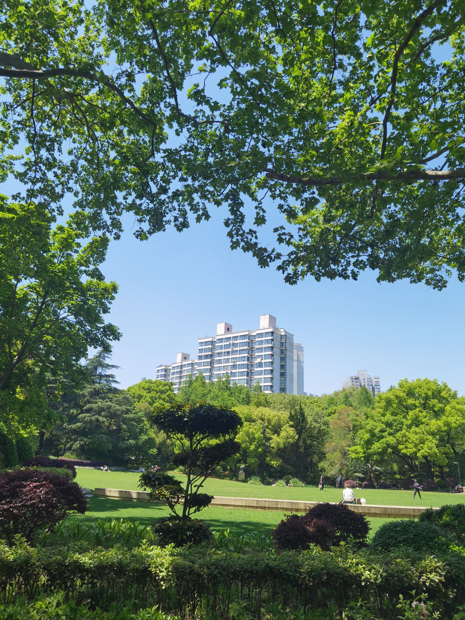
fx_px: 430
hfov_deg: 56.8
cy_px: 310
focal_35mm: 24
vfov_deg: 71.6
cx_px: 232
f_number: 1.9
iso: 50
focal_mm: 6.71
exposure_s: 1/2500
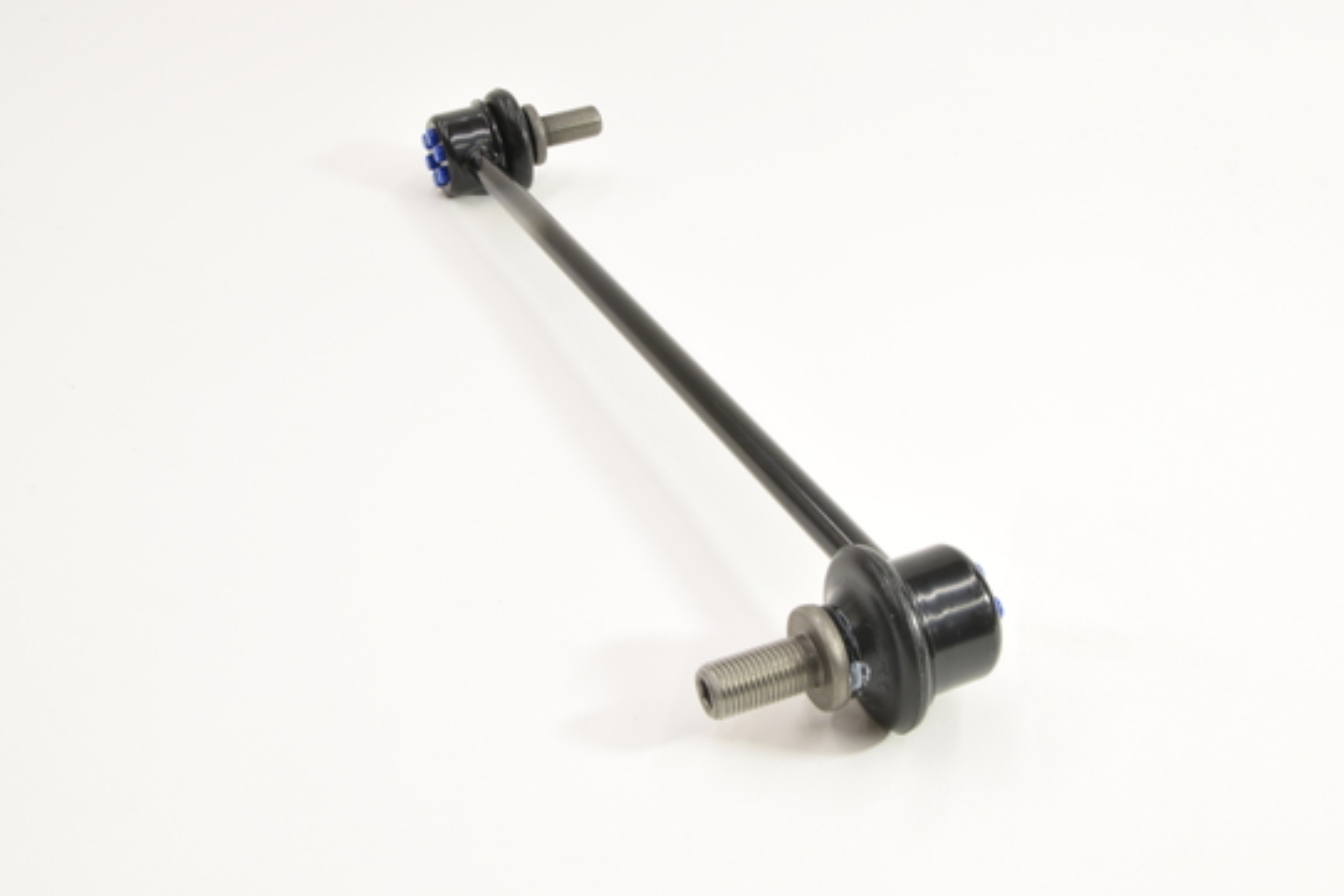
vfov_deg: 29.2
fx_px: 1717
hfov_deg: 42.7
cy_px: 402
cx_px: 693
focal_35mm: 46
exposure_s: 1.6
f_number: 25
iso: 100
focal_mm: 26
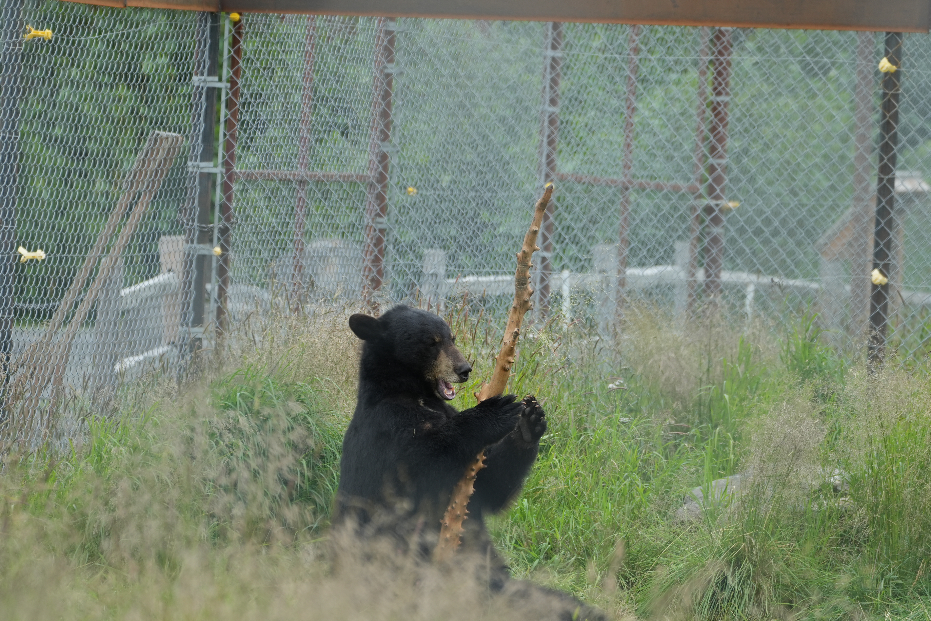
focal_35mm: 352
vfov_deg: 3.9
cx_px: 466
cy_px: 310
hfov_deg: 5.9
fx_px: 9102
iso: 400
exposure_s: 1/250
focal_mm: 235
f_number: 5.6
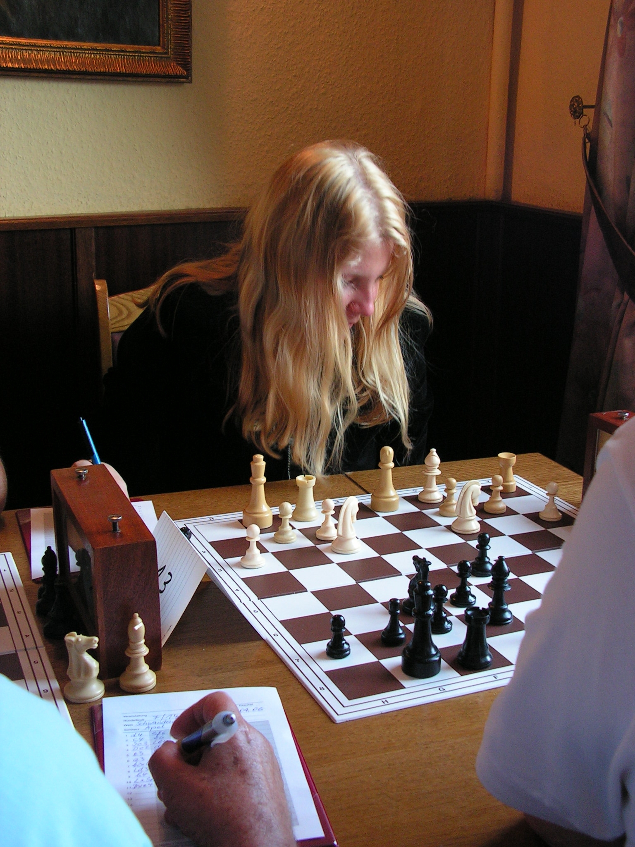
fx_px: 1101
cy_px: 424
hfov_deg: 32.2
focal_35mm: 45
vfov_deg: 42.1
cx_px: 318
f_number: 3.2
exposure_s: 1/40
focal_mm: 7.6
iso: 125
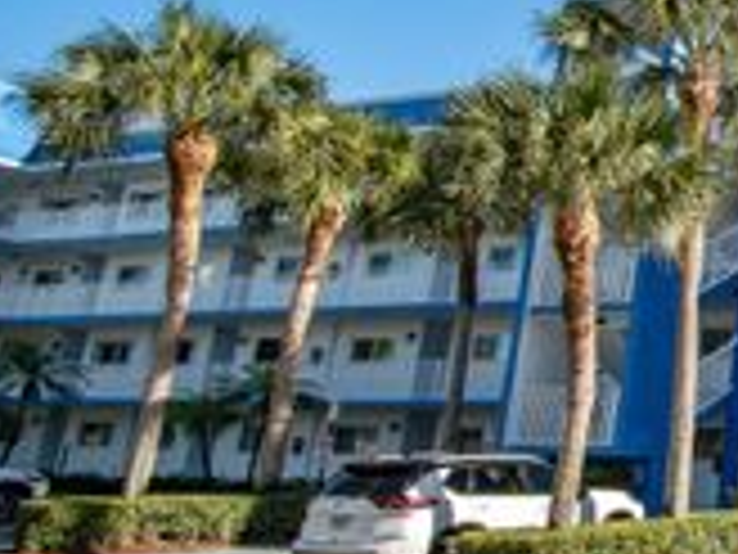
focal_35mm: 44
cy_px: 218
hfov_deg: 29.4
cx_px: 1066
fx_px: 938
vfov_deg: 32.8
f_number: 5.6
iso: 400
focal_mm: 10
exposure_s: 1/1250
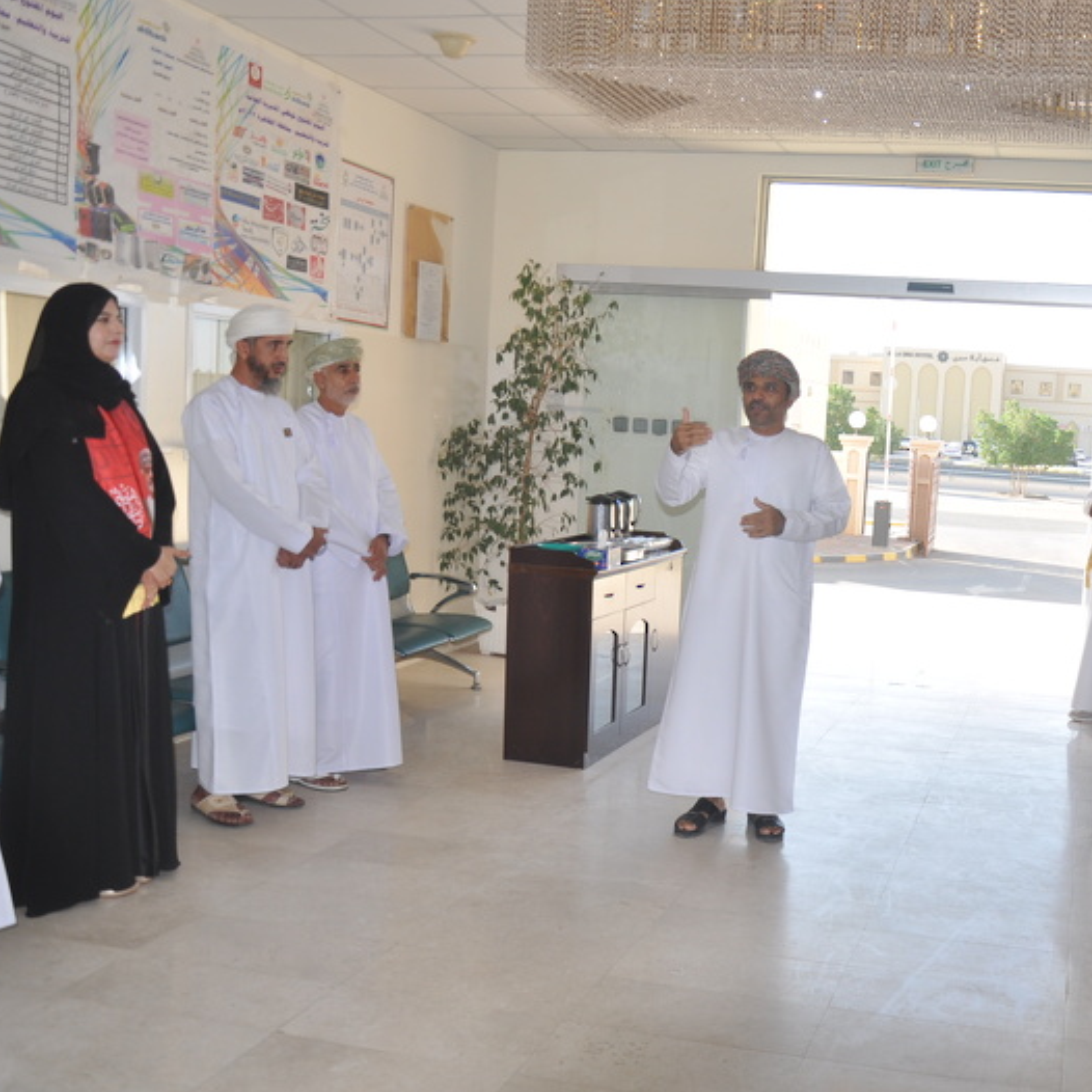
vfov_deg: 41.3
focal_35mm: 41
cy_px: 547
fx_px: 1451
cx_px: 799
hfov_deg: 40.3
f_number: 7.1
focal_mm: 21
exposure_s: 1/200
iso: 200
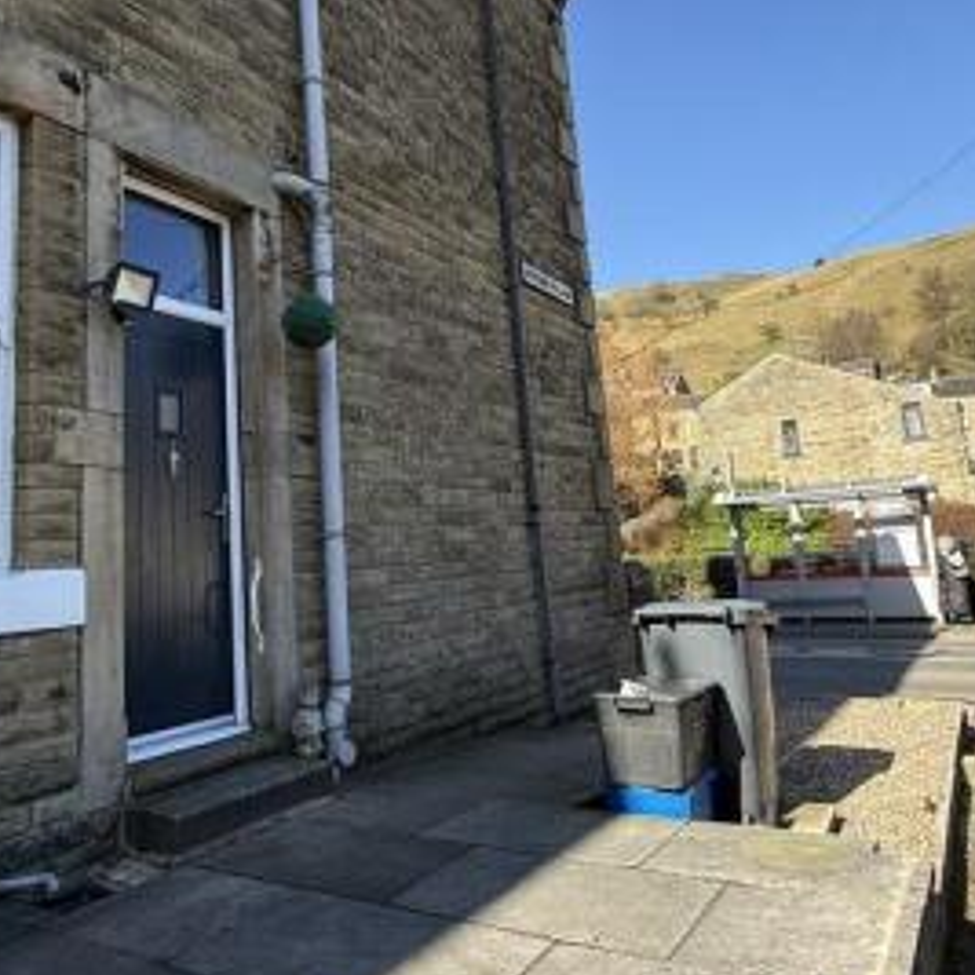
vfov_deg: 58.8
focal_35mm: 27
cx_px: 422
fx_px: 860
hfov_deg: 58.9
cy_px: 414
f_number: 2.2
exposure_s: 1/574
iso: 50
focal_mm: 2.22
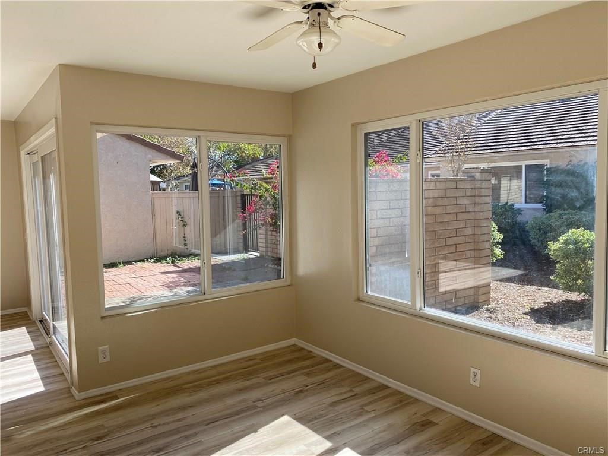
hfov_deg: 67.3
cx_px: 304
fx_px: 457
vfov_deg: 53.1
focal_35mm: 26
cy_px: 228
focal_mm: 4.25
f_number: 1.8
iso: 32
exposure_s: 1/604
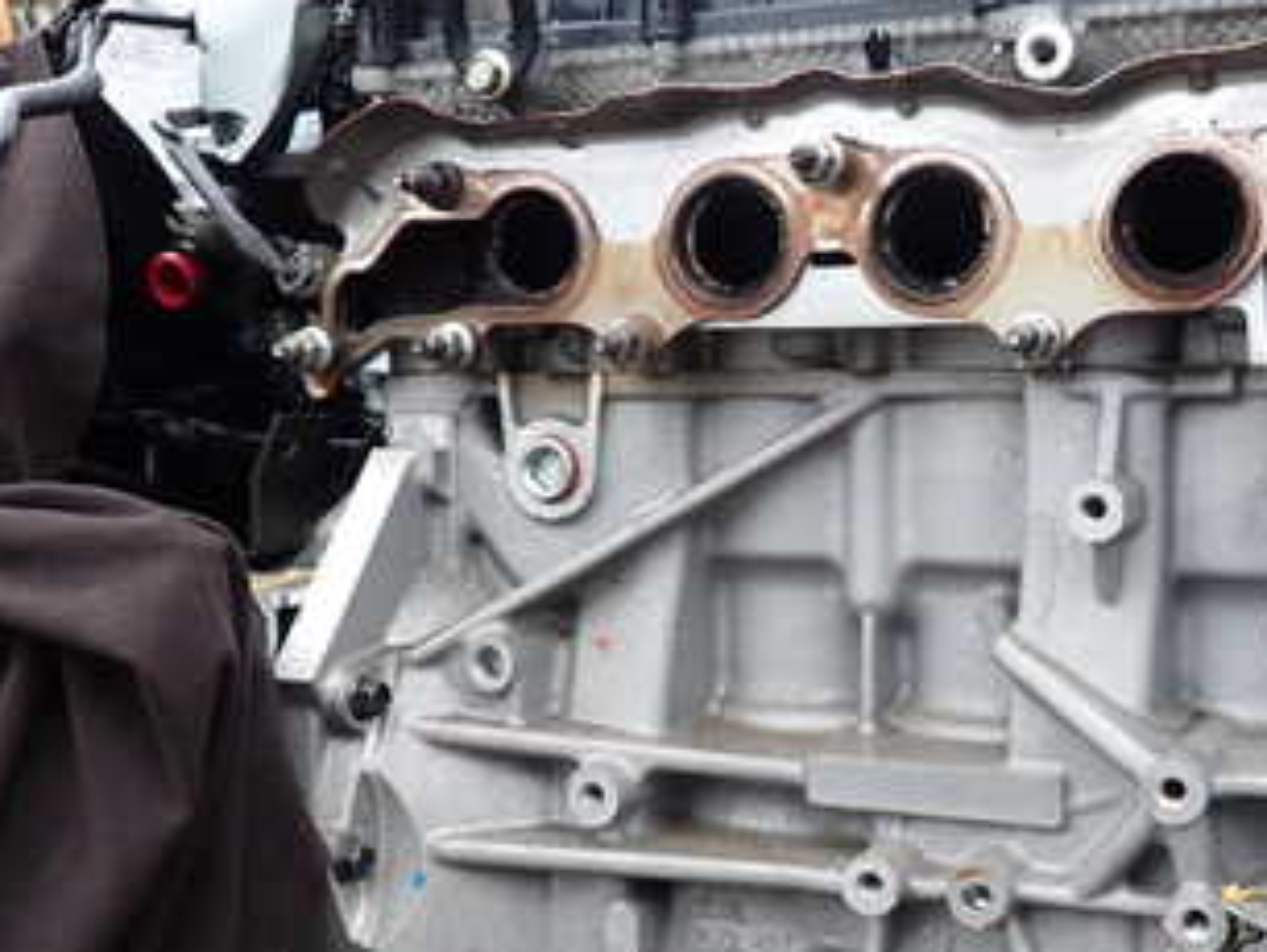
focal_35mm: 49
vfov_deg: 29.6
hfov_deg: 38.8
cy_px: 588
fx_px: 1795
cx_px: 741
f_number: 2
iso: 200
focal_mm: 4.5
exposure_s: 1/50
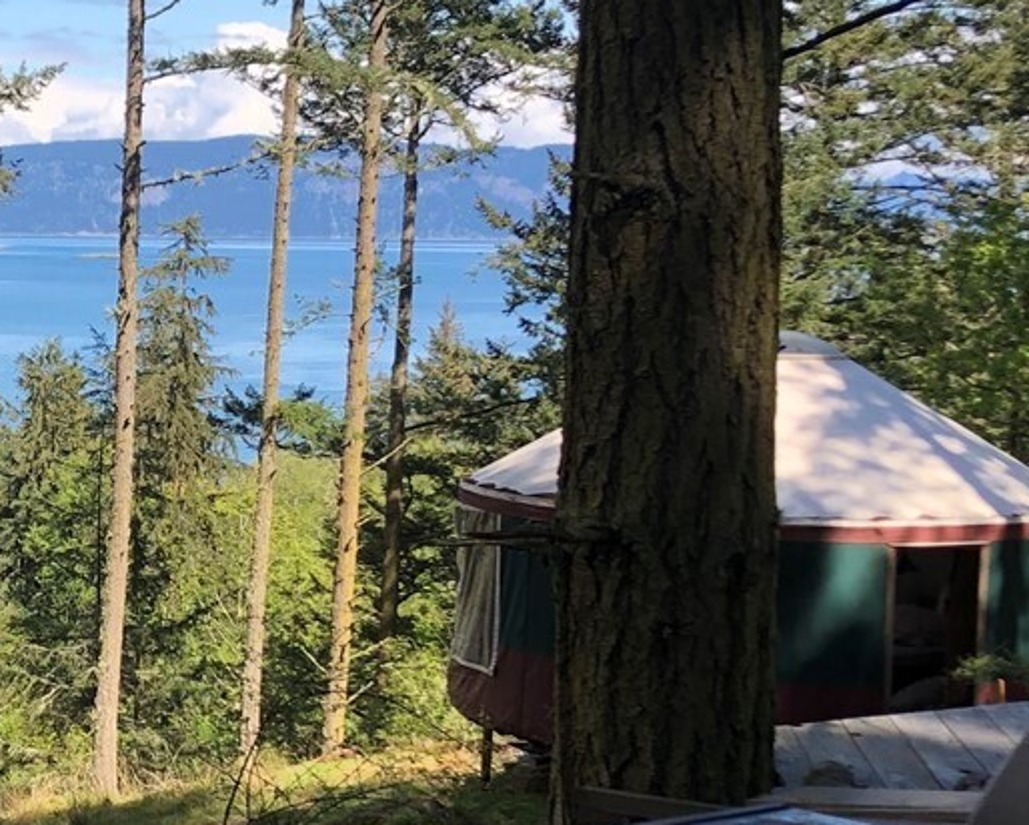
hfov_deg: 21.5
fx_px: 2591
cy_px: 623
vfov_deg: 18.0
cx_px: -62
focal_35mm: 85
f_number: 1.8
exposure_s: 1/527
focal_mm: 3.99
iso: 20
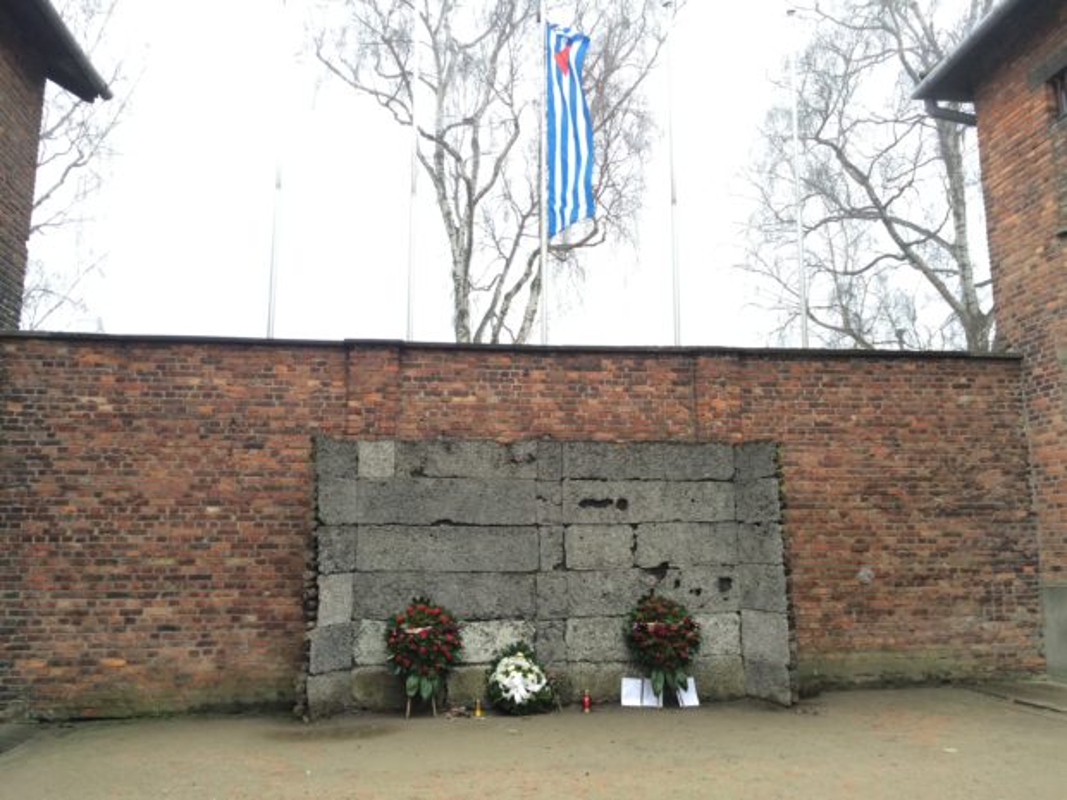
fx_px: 925
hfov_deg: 60.0
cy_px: 400
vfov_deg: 46.8
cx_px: 534
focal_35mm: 30
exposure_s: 1/120
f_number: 2.2
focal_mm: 4.12
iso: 64
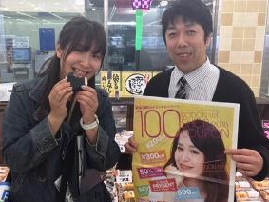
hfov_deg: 45.7
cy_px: 98
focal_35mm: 41
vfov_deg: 35.1
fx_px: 318
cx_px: 120
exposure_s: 1/40
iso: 25
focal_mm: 4.2
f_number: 2.2
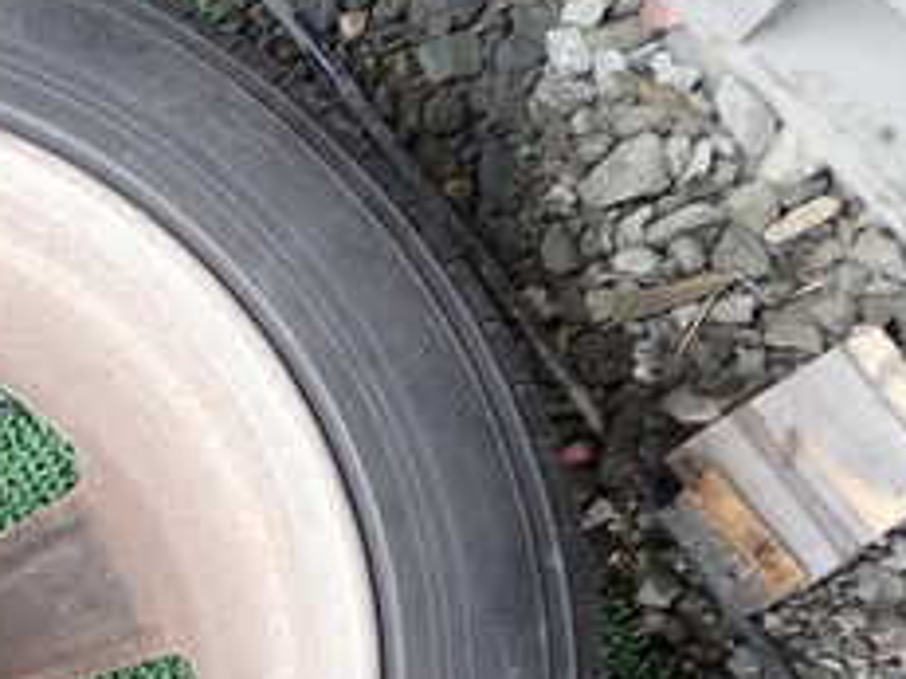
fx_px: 2040
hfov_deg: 22.9
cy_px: 734
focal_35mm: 78
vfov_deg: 18.2
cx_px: -192
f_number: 2.3
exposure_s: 1/125
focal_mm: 5.4
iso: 160
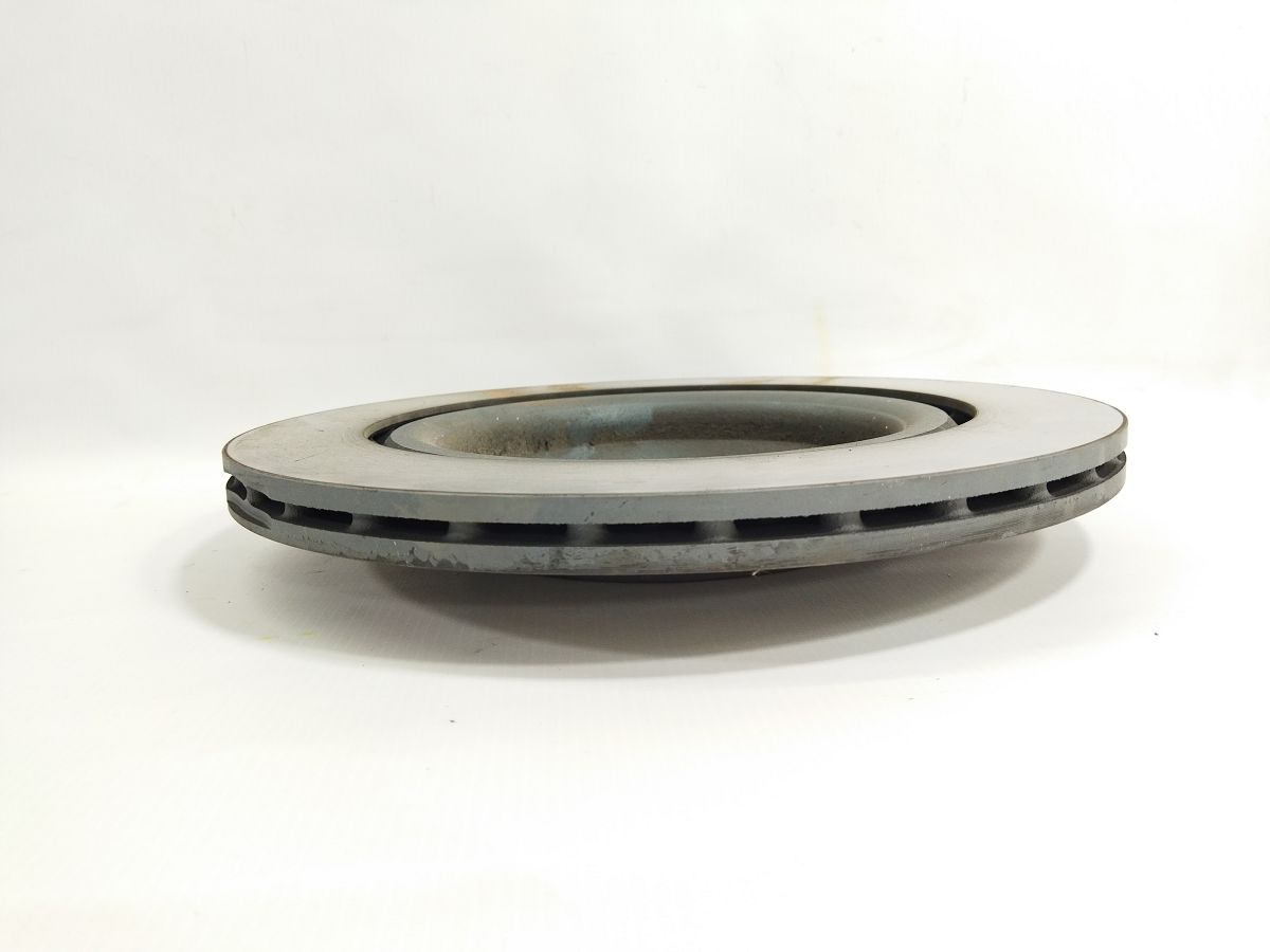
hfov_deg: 65.3
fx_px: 991
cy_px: 476
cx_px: 635
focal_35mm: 27
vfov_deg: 51.4
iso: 142
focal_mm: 4.71
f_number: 1.79
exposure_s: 1/100
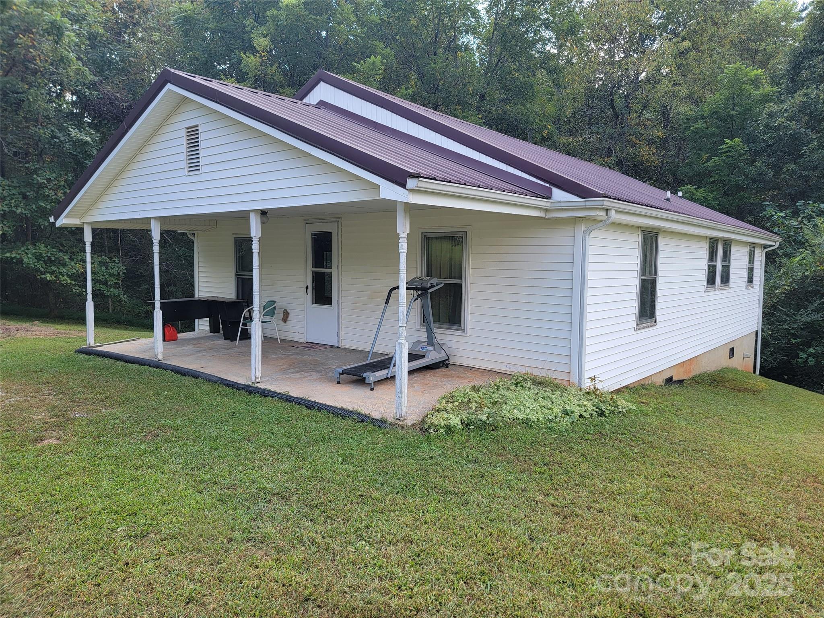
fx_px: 571
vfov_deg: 56.8
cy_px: 309
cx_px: 412
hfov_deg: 71.6
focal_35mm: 24
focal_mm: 6.7
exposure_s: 1/206
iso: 16
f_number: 1.8
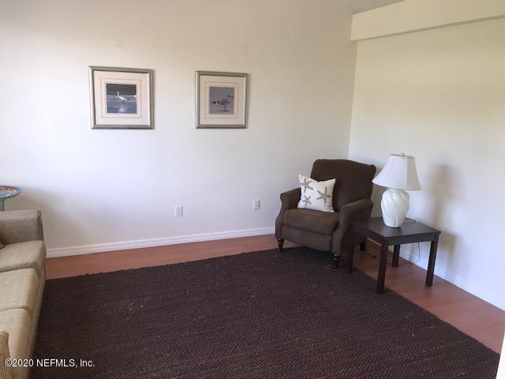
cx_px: 252
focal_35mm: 28
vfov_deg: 49.7
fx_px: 408
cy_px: 190
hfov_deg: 63.4
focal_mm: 3.99
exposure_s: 1/30
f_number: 1.8
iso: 20
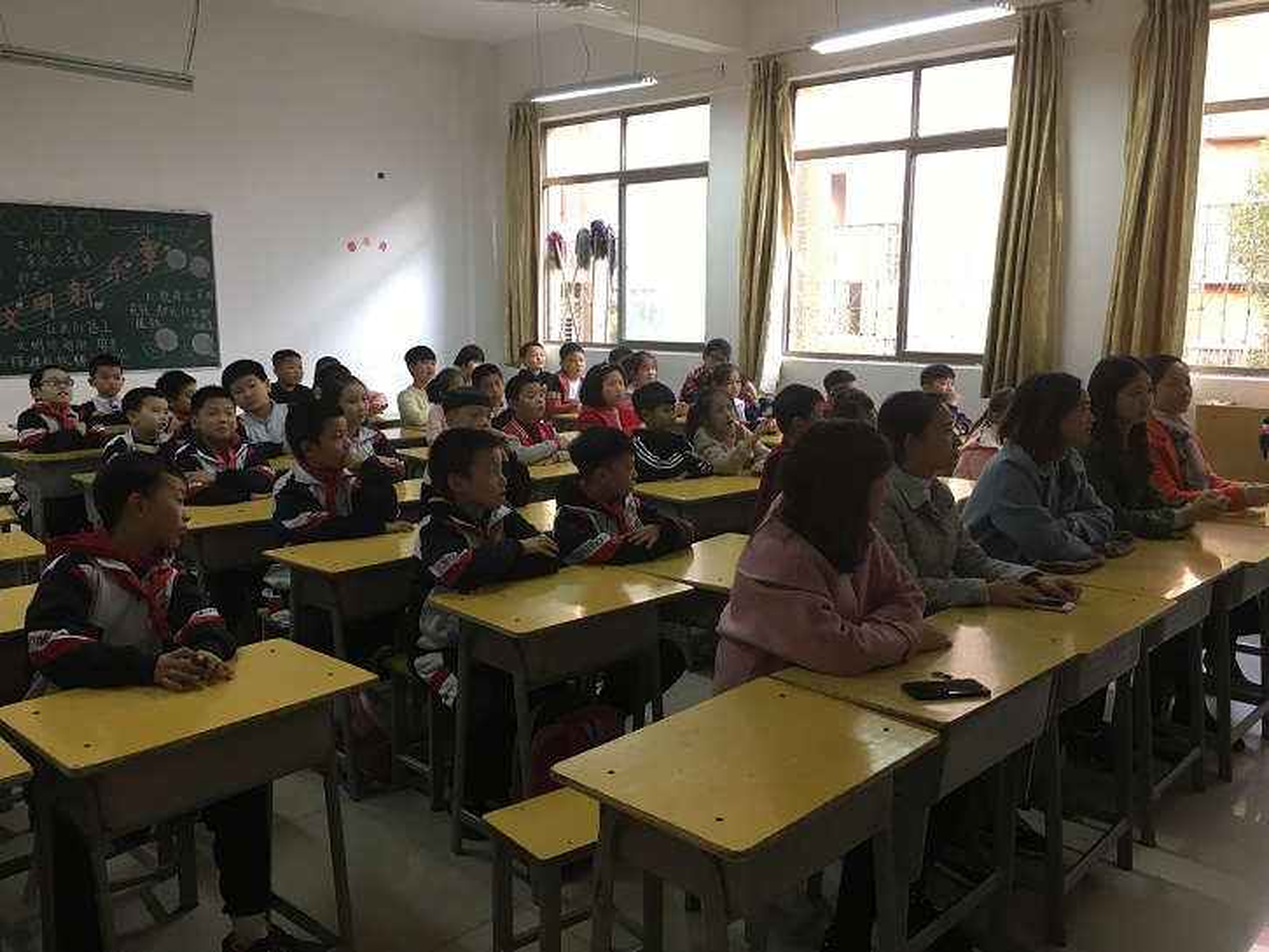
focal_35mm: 29
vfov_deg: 48.3
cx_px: 634
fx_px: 1063
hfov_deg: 61.6
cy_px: 476
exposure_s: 1/33
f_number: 2.2
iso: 80
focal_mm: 4.15
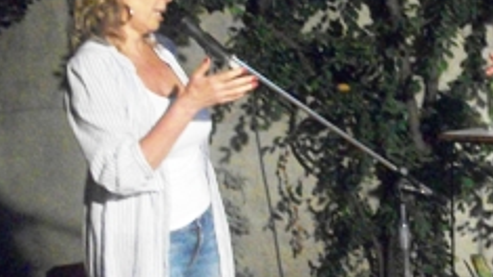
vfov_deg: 15.1
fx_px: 1032
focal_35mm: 79
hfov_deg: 25.3
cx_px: 517
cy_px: 256
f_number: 2.9
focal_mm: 5.7
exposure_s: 1/8
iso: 640
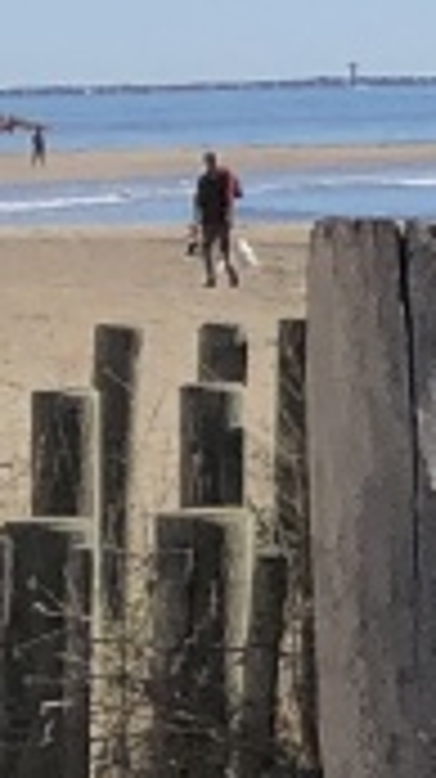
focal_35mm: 265
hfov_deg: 3.8
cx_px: 2638
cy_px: 83
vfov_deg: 8.1
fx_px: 5460
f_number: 1.8
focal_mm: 3.99
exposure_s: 1/3690
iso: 25
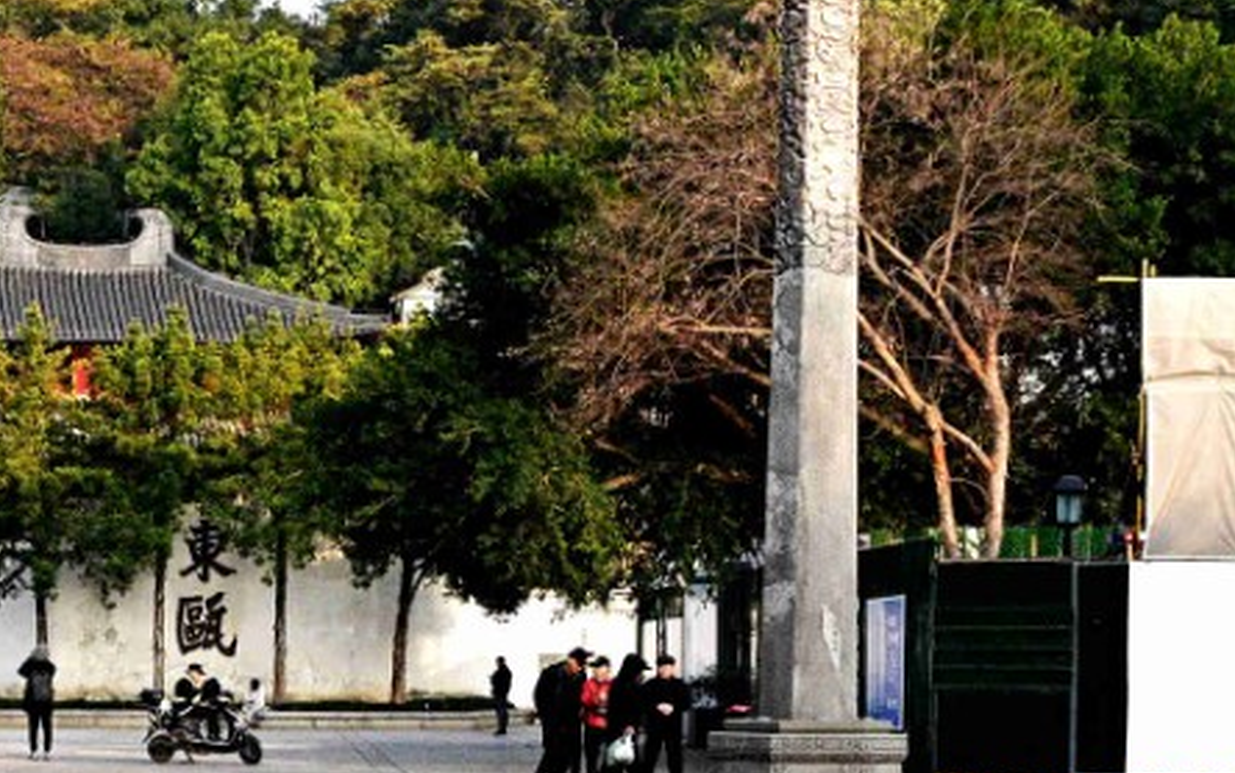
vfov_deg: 12.0
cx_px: 273
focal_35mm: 108
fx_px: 3624
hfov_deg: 19.2
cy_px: 880
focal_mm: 33.5
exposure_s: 1/8000
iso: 7200
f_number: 5.6
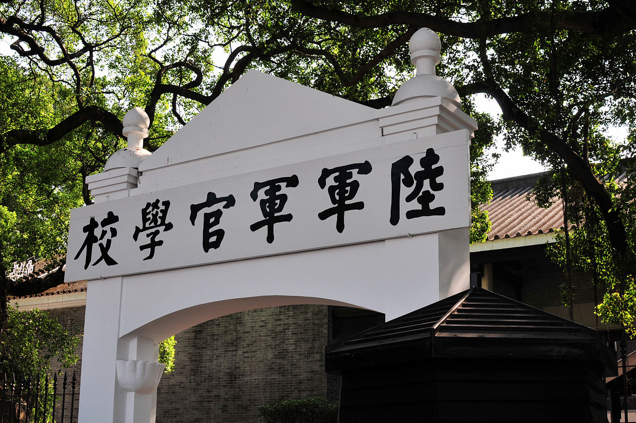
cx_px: 318
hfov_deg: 37.9
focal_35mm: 52
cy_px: 212
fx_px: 926
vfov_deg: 25.7
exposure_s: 1/160
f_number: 8
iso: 200
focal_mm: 35
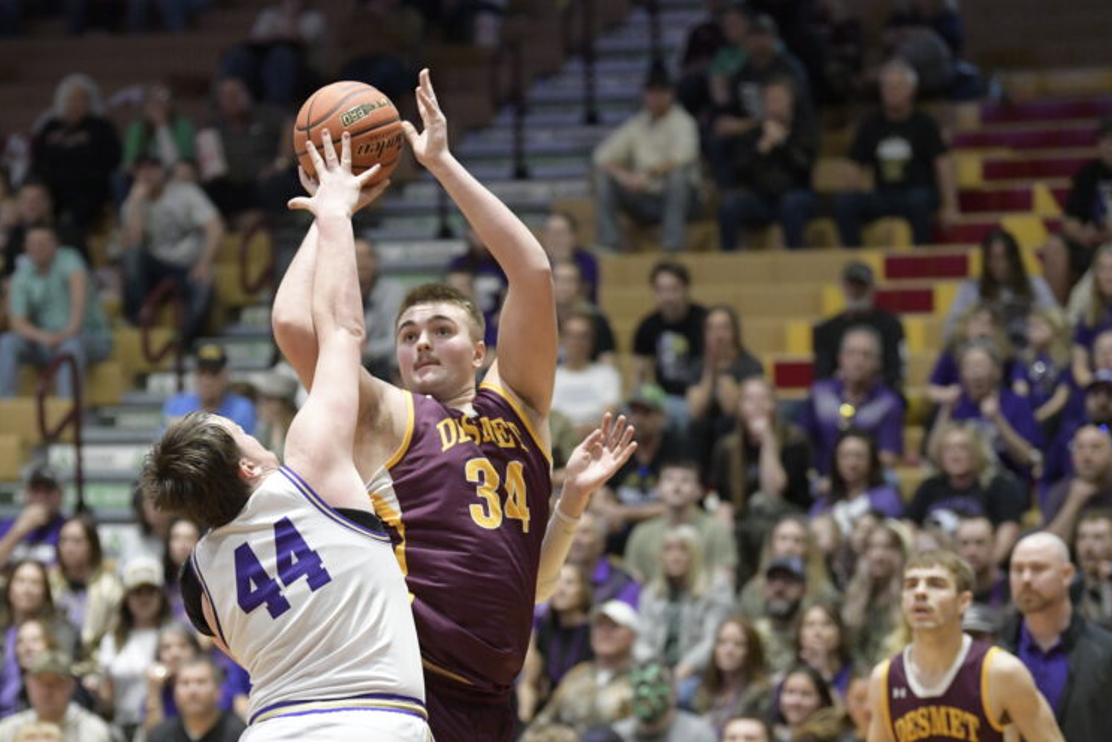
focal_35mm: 179
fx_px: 5529
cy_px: 463
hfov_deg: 11.5
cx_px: 423
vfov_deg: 7.7
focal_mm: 130
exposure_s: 1/800
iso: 6400
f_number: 2.8
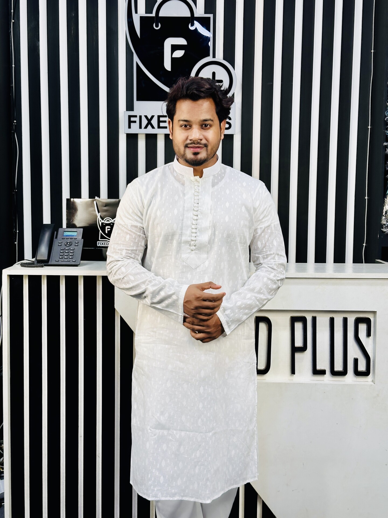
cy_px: 259
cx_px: 194
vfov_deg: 39.7
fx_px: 717
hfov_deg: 30.3
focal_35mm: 48
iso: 50
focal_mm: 6.86
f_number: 1.78
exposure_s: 1/149
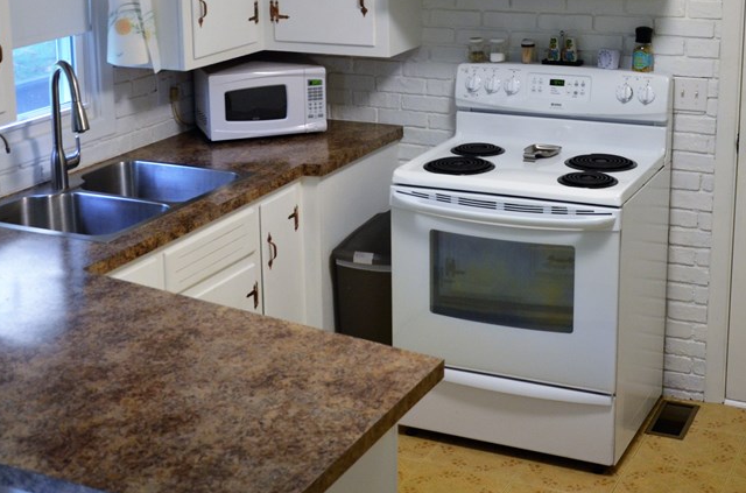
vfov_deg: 21.0
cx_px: 344
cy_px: 130
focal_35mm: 64
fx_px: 1320
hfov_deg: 31.6
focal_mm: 25
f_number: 4
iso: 640
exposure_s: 1/60
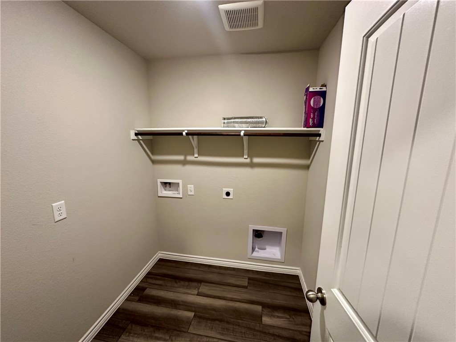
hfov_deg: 102.1
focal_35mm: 14
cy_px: 171
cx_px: 228
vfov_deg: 85.7
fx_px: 184
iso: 320
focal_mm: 2.22
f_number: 2.2
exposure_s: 1/60
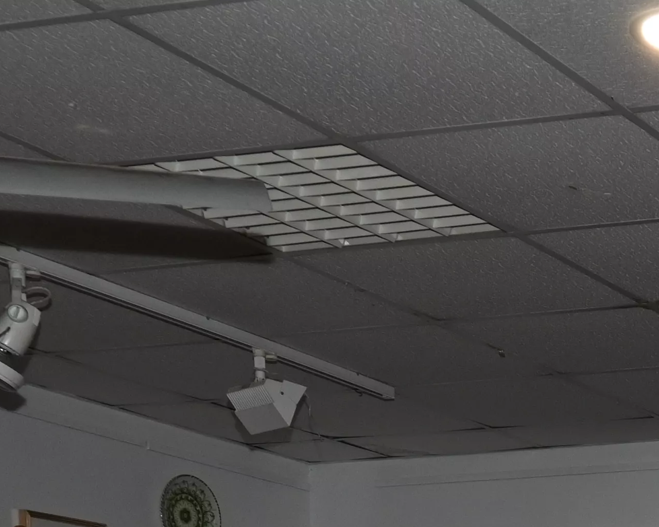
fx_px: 1911
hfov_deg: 16.4
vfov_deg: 13.9
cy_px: 952
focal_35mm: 98
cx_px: 1180
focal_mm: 16
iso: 400
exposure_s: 1/60
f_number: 5.6
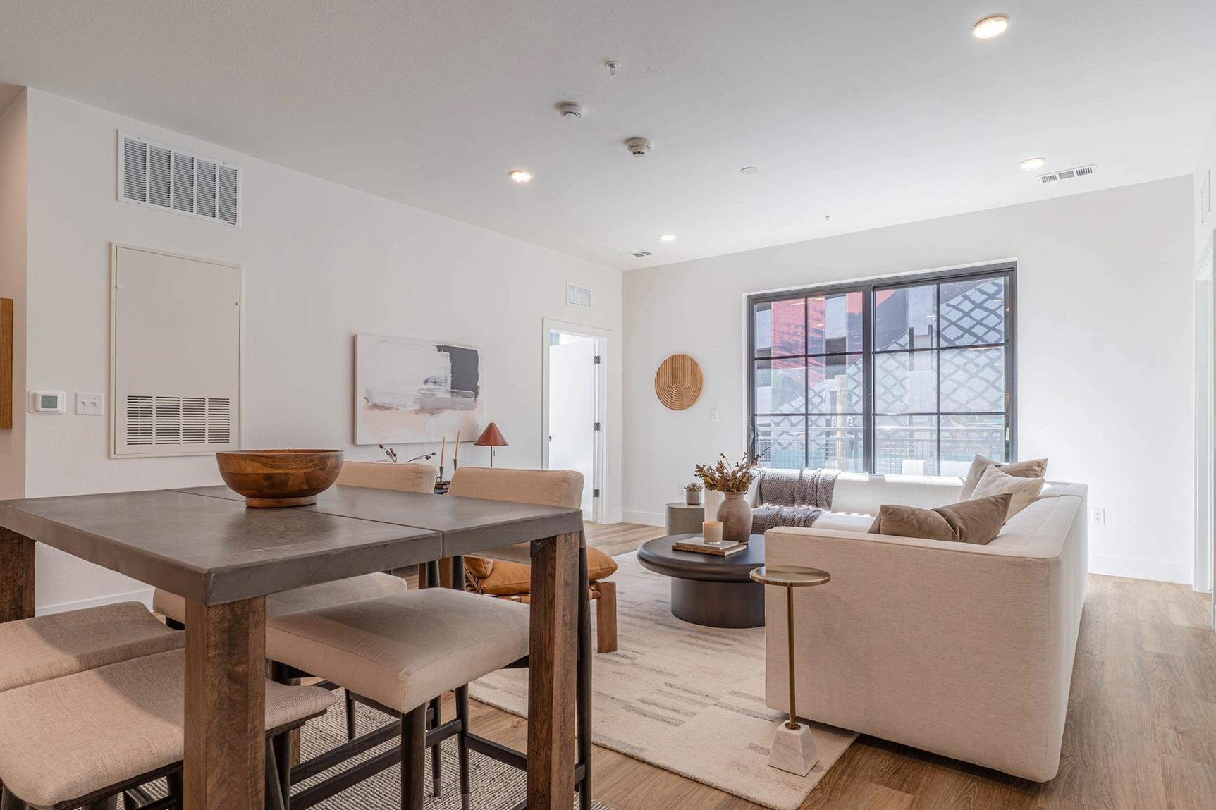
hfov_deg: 86.9
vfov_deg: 64.4
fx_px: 642
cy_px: 447
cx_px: 630
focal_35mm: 19
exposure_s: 1/250
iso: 125
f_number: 8
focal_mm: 16
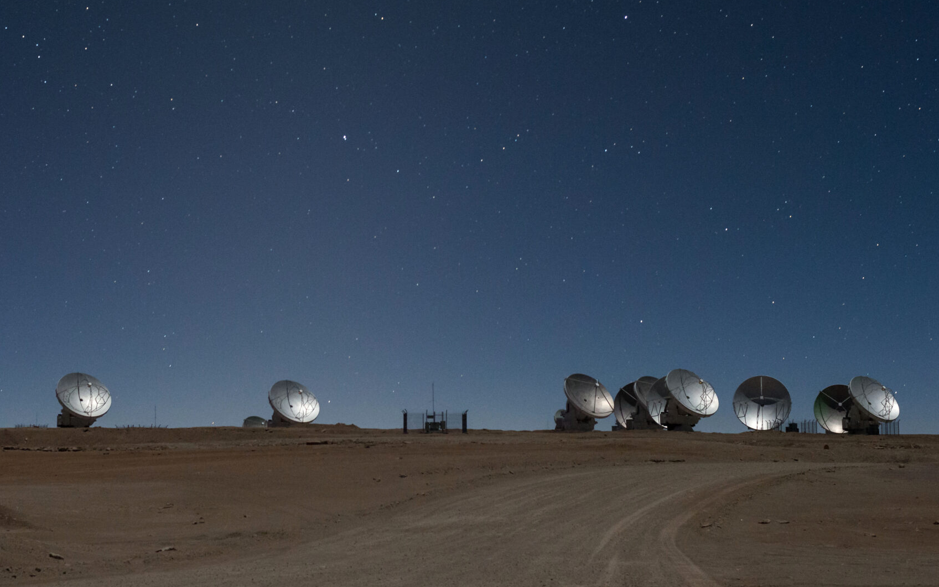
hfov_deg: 28.5
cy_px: 178
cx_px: 372
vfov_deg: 18.0
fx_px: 1843
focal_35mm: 72
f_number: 5.6
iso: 3200
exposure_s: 10
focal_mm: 50
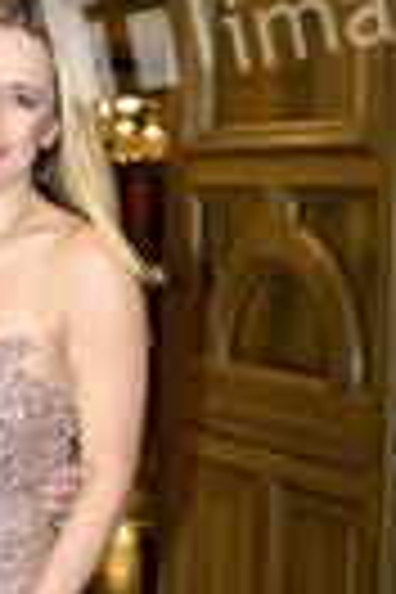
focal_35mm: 88
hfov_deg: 14.8
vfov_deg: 21.8
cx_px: -140
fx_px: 1452
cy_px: 670
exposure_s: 1/200
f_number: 4.5
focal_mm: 29
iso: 4000
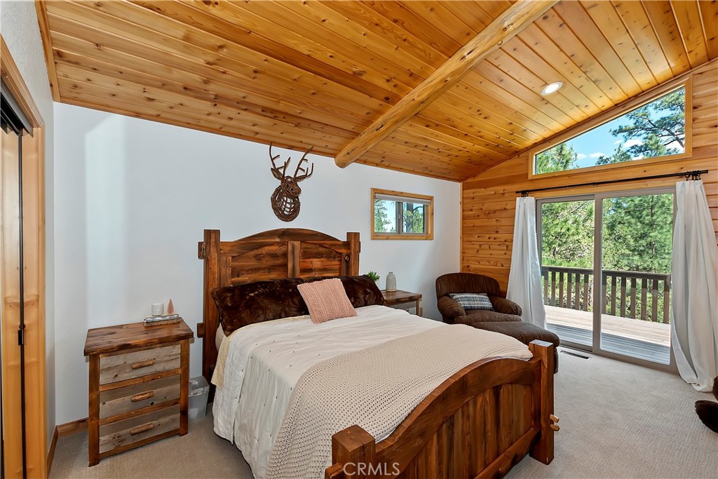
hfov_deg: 100.4
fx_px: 299
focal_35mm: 15
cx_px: 359
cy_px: 240
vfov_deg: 77.3
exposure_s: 1/30
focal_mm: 10
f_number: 8
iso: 400
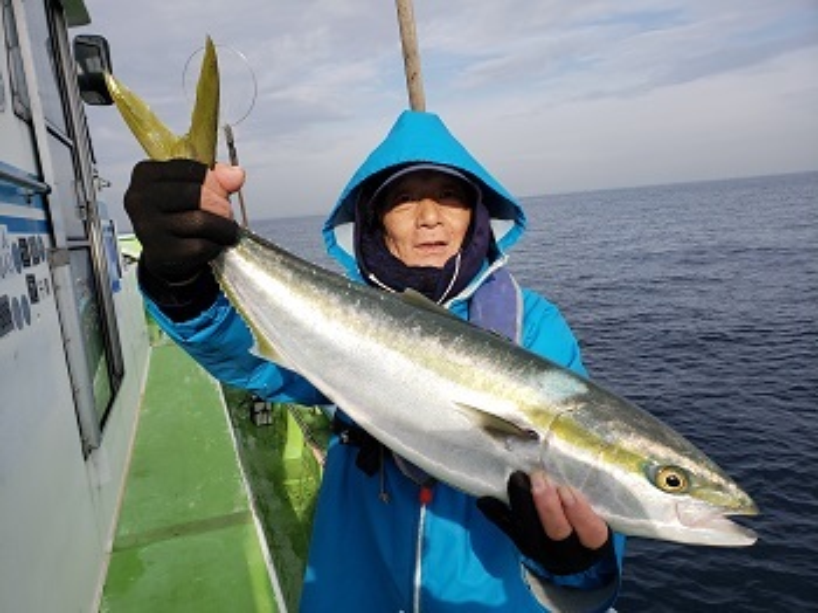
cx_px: 409
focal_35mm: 26
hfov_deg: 67.3
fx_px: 614
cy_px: 306
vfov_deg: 53.0
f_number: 2.4
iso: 50
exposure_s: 1/1215
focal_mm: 4.3
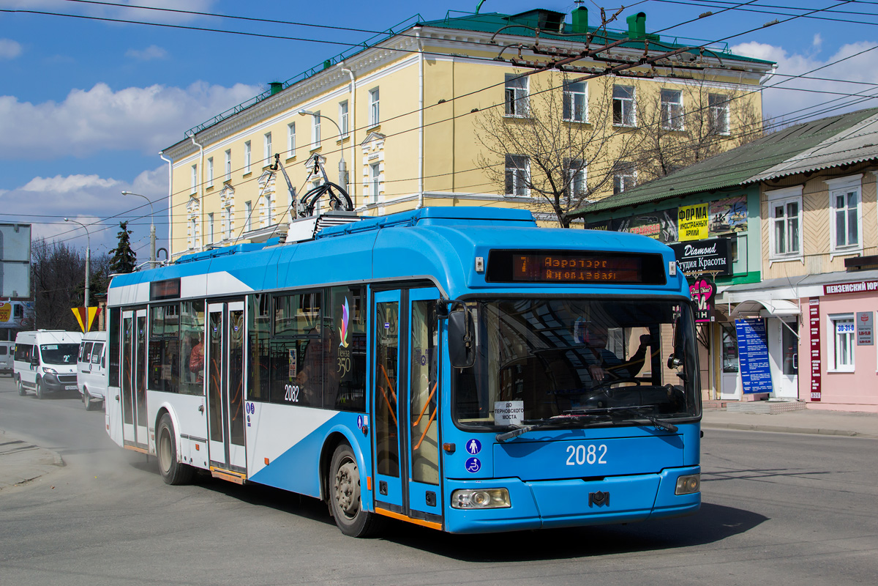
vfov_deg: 25.8
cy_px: 293
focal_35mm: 52
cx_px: 439
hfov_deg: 37.9
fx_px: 1280
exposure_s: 1/1250
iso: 200
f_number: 6.3
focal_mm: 35
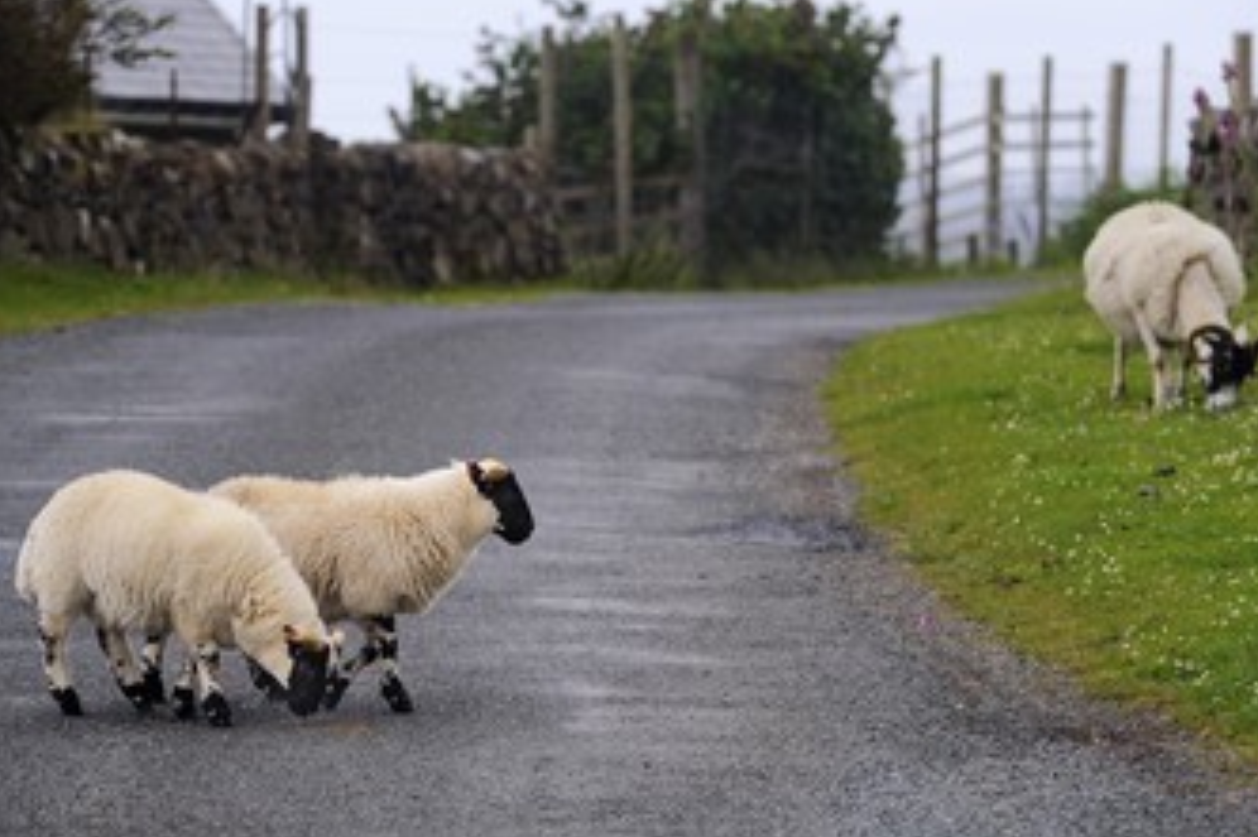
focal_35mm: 253
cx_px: 640
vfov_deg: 5.4
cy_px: 417
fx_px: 8836
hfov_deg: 8.1
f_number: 5.6
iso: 400
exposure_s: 1/250
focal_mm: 200
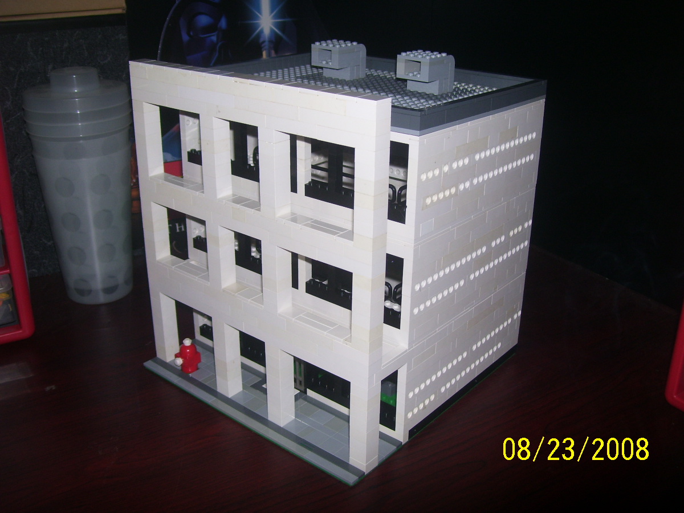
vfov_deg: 38.7
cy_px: 256
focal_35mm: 37
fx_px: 731
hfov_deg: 50.1
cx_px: 342
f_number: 2.7
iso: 80
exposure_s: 1/60
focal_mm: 6
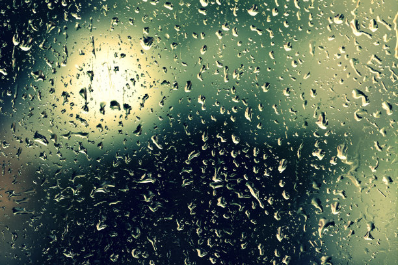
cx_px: 199
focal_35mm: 200
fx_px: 2211
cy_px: 132
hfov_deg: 10.3
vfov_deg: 6.9
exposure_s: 2
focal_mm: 200
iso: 100
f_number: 5.6
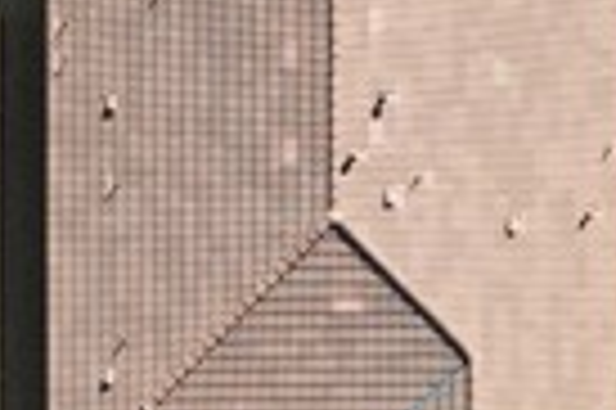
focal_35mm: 103
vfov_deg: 13.3
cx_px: 351
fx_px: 1760
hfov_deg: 19.8
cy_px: 210
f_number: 2.8
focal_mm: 8.38
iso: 140
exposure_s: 1/2000
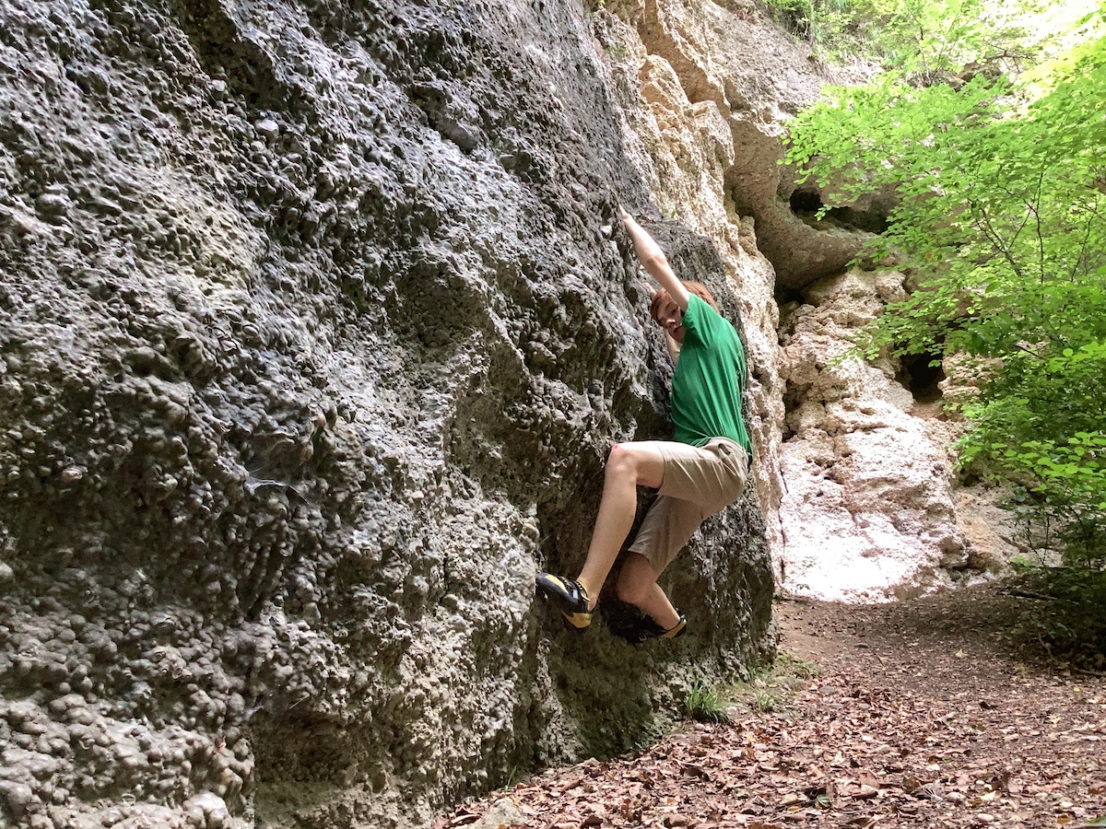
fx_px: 990
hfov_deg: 58.4
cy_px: 414
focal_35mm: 31
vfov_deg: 45.4
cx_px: 553
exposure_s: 1/60
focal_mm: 3.3
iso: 160
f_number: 2.4
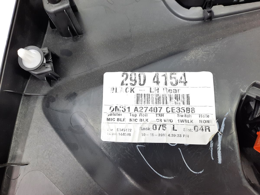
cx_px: 130
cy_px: 98
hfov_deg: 69.4
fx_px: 188
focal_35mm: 25
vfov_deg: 54.9
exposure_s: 1/50
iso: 125
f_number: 2
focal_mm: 4.6
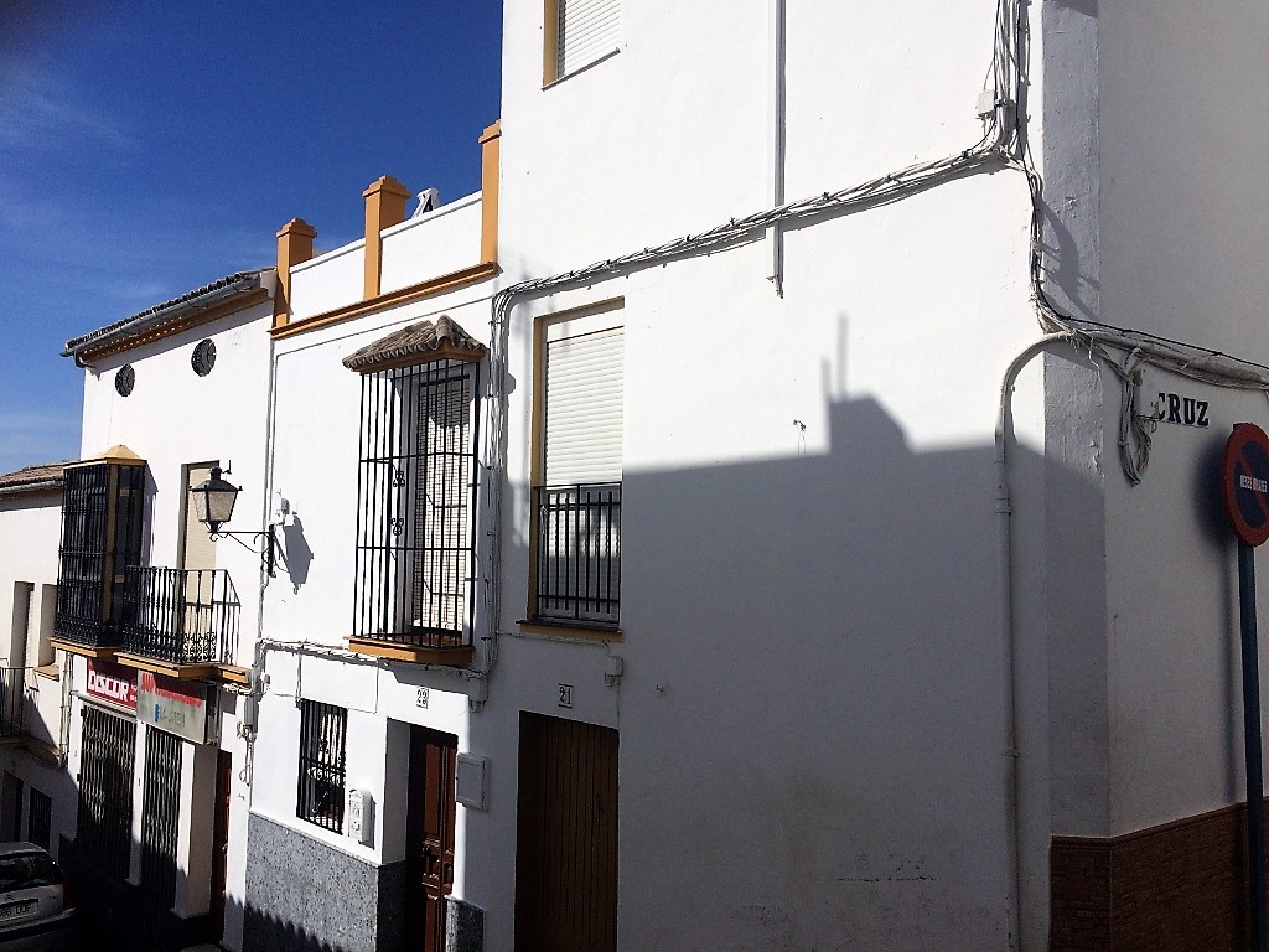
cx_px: 634
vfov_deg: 48.2
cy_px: 476
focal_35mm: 29
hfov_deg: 61.7
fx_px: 1063
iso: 32
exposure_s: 1/5882
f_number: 2.2
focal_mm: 4.15
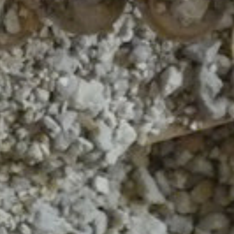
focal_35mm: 531
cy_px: -378
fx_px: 4061
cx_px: 161
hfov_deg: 3.3
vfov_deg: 3.3
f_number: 4.9
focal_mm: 13.2
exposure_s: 1/60
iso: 400
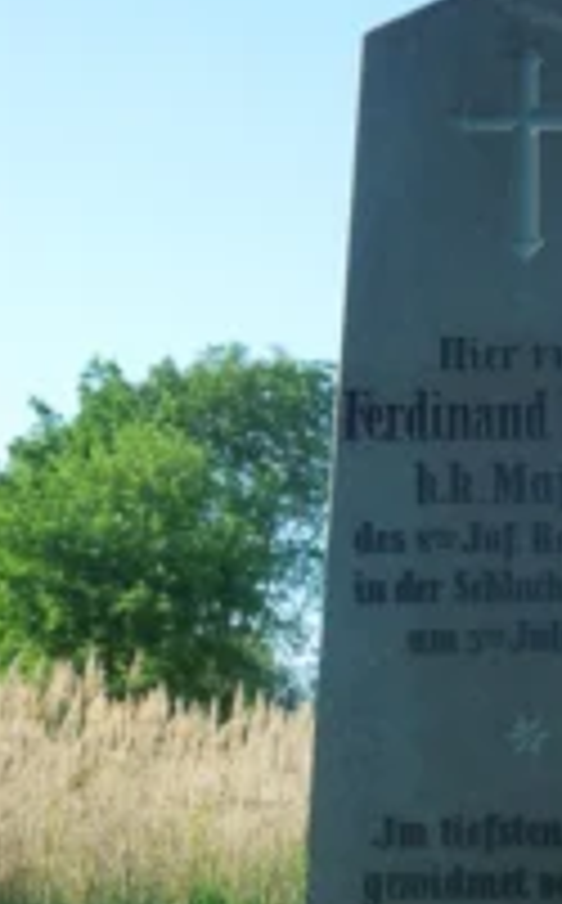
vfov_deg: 25.6
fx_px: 1968
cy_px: 666
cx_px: 566
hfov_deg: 15.9
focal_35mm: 80
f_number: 3.9
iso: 400
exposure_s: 1/1000
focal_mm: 7.8
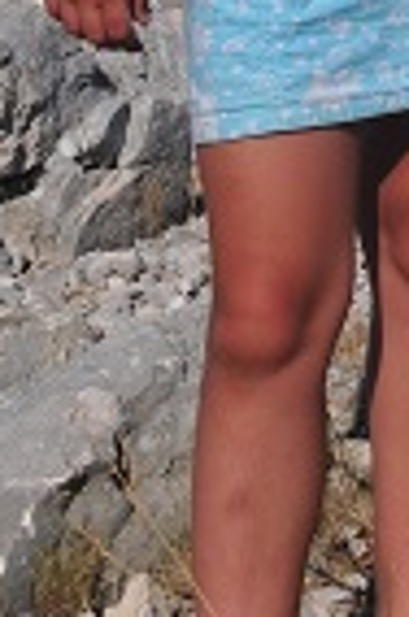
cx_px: 653
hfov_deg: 9.2
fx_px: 2449
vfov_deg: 13.4
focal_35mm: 143
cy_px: -345
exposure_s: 1/400
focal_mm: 20
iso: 200
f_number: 14
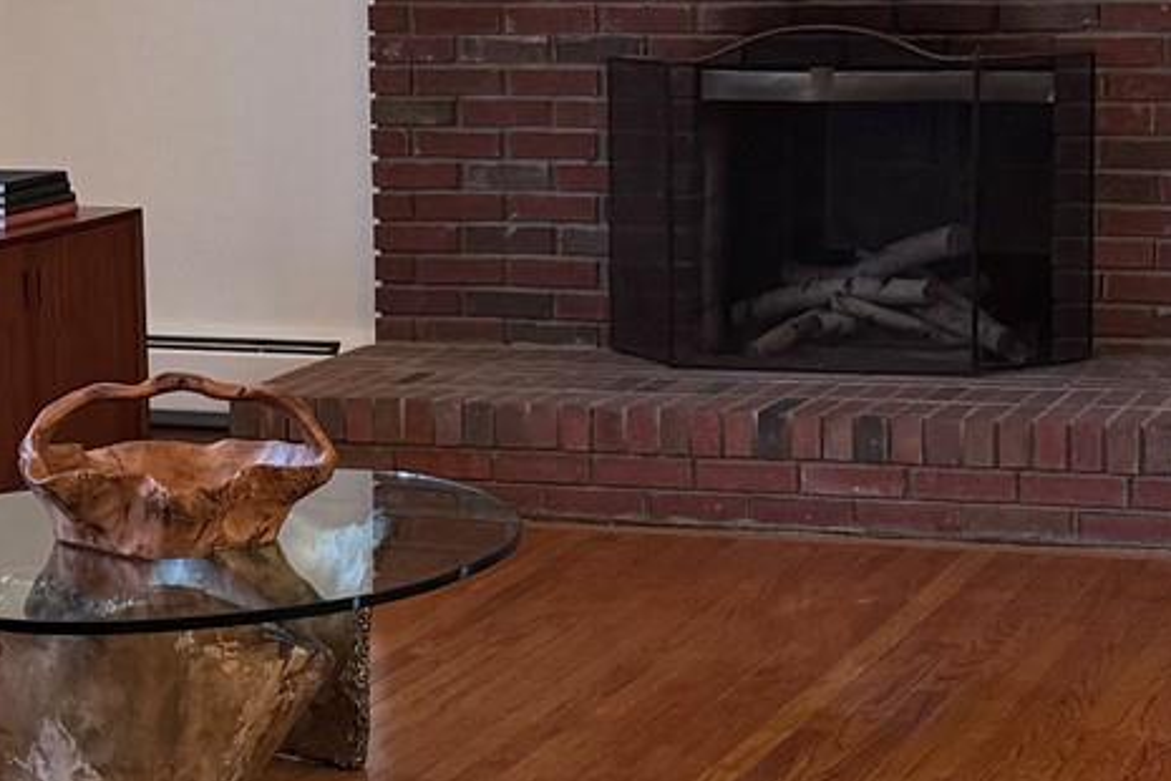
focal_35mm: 110
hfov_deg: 18.5
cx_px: 395
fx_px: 3578
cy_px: 519
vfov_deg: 12.4
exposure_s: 1/60
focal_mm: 6.76
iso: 250
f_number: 1.78
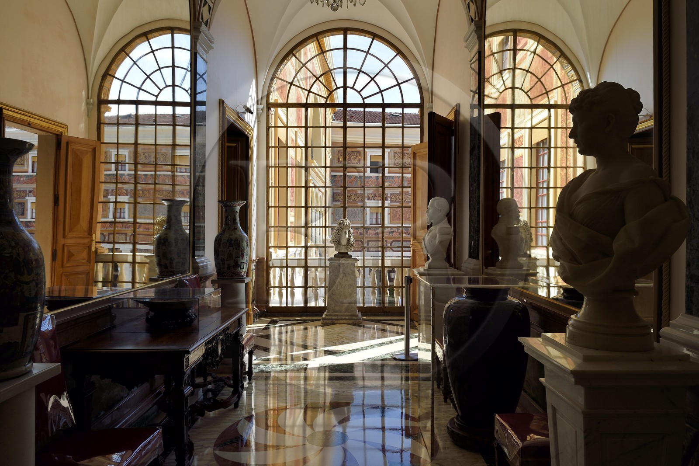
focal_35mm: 26
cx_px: 350
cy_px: 233
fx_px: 505
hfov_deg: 69.4
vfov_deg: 49.5
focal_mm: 26
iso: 200
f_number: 10
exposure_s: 1/125
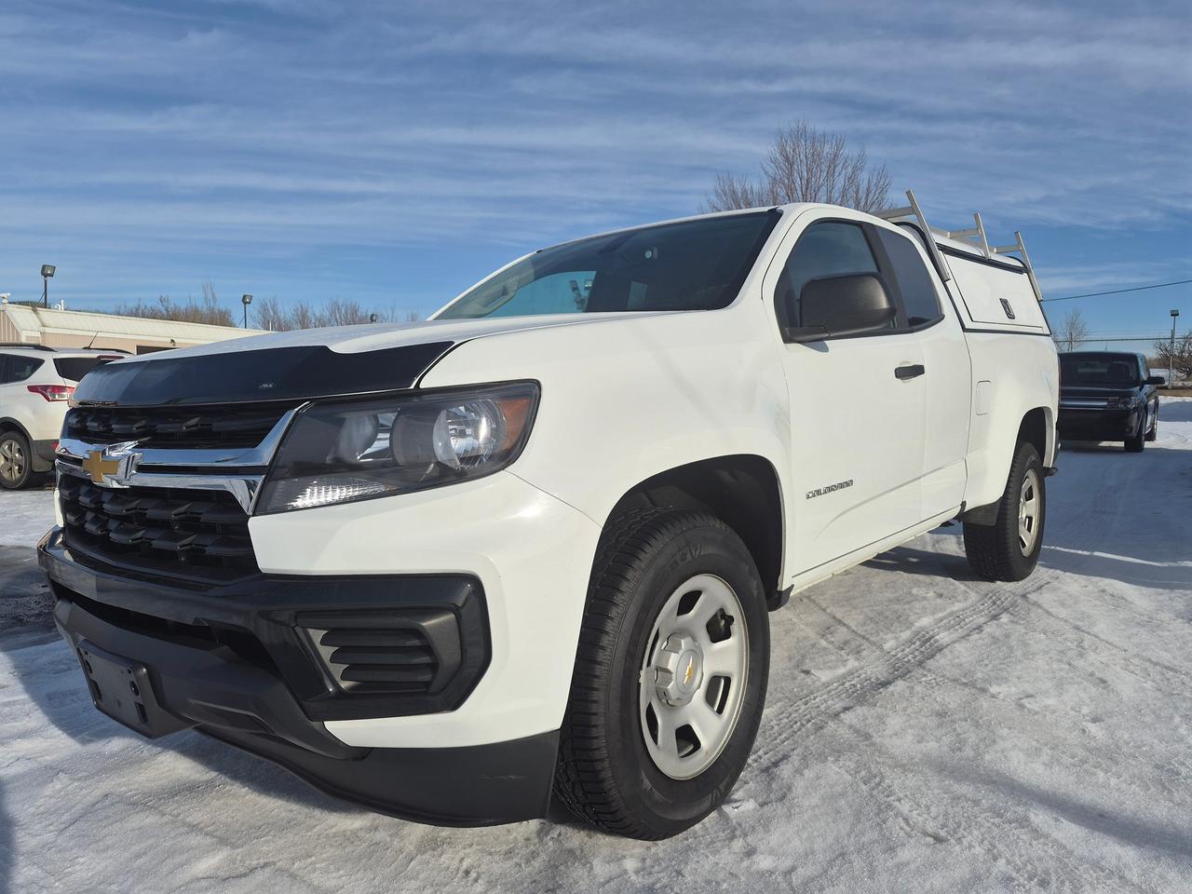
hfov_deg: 73.9
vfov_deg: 58.9
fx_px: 792
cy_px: 447
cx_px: 596
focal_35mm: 23
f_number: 1.8
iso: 50
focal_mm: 5.4
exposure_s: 1/7696
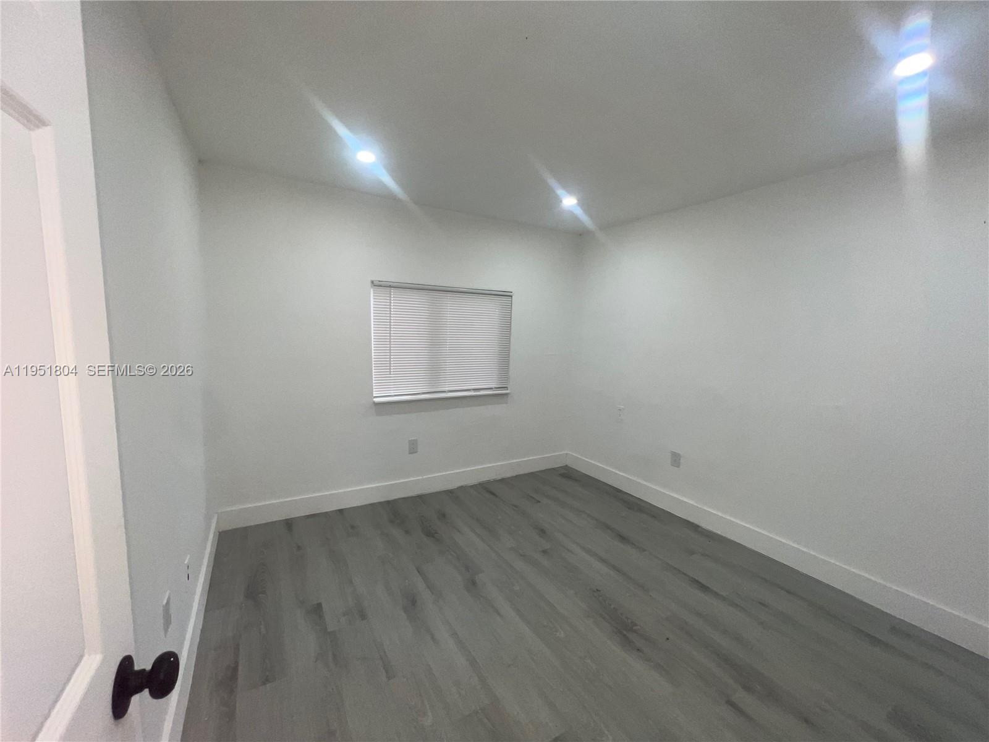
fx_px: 371
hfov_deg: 106.2
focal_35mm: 13
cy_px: 371
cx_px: 494
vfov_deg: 89.9
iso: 64
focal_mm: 1.57
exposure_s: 1/120
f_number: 1.8
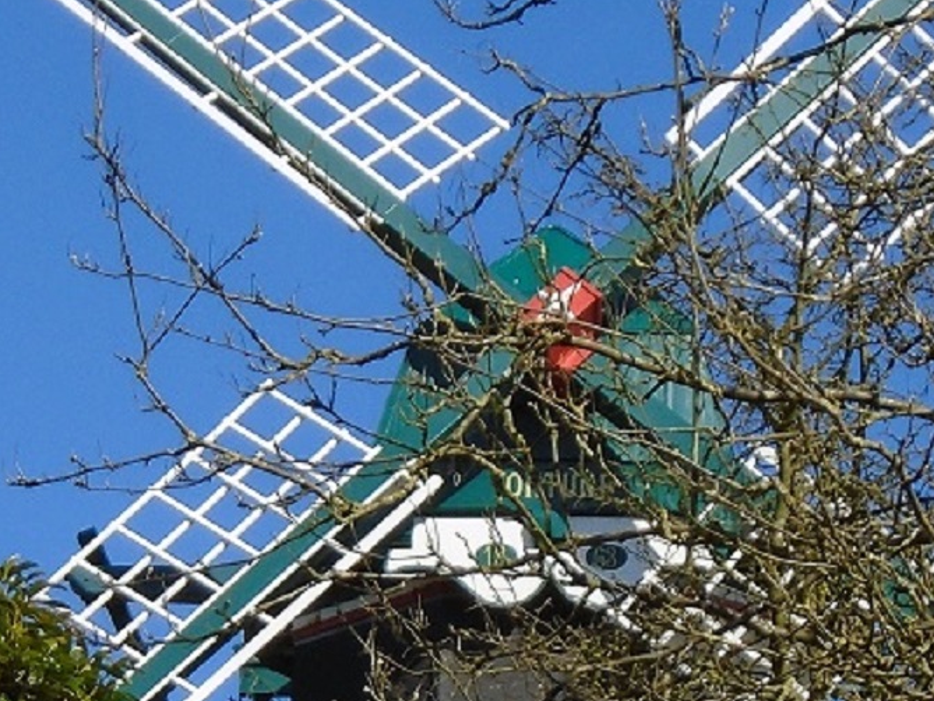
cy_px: 416
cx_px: 479
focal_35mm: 278
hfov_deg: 7.1
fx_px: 7502
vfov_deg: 5.3
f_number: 5.1
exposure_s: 1/500
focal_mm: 16.4
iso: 100
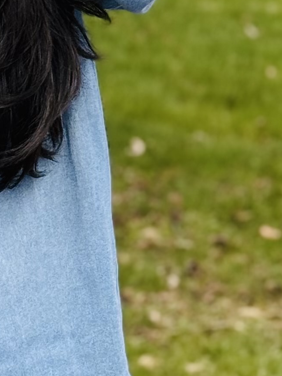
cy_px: -151
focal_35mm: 224
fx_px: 2433
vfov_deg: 8.7
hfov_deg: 6.6
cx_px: -117
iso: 64
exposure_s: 1/2513
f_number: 1.78
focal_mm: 6.76
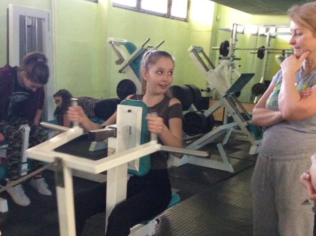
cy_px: 163
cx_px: 137
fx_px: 428
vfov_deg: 30.5
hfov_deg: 40.4
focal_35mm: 47
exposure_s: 1/17
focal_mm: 3.3
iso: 400
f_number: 2.4
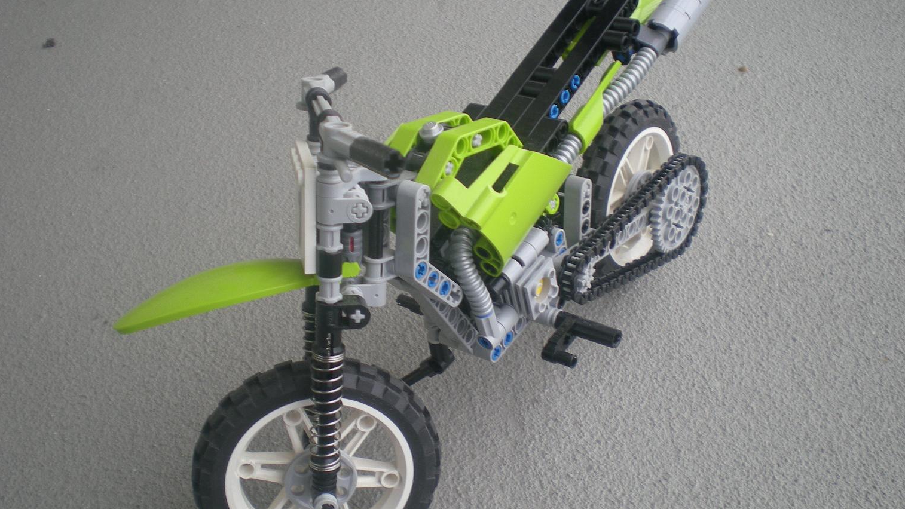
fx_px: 1008
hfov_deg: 48.4
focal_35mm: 42
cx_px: 448
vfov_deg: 28.4
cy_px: 265
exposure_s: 1/63
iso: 50
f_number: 3.1
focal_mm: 6.3
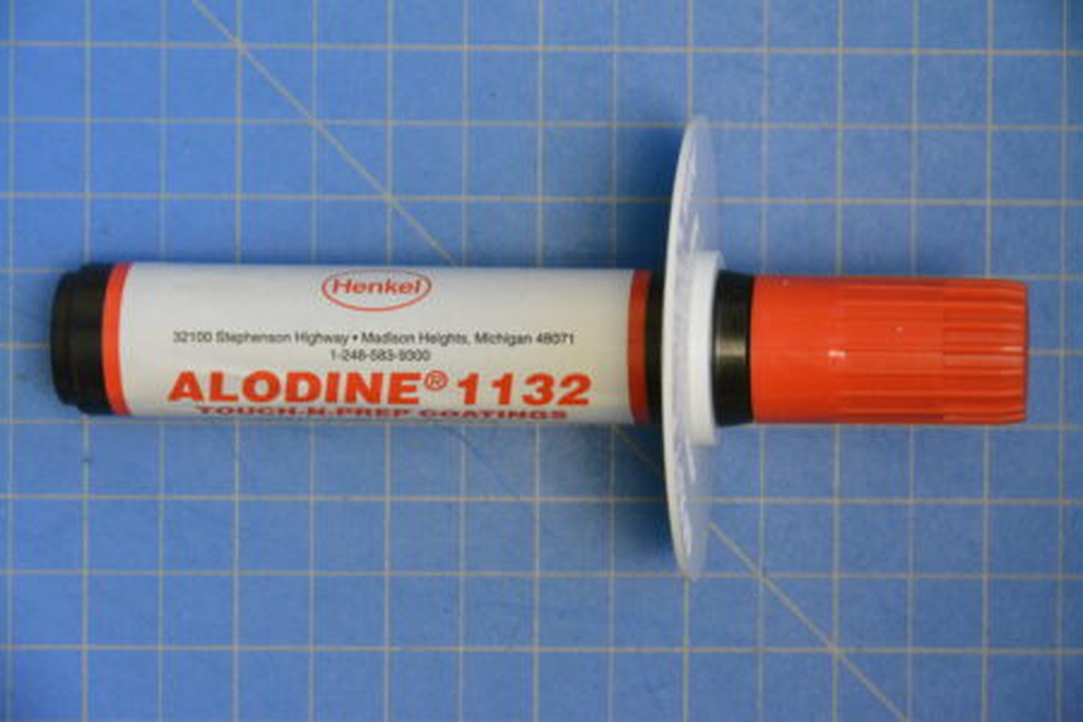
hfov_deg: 10.5
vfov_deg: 7.0
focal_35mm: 195
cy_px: 361
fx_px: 5866
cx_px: 542
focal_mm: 130
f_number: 8
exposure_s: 1/13
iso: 6400
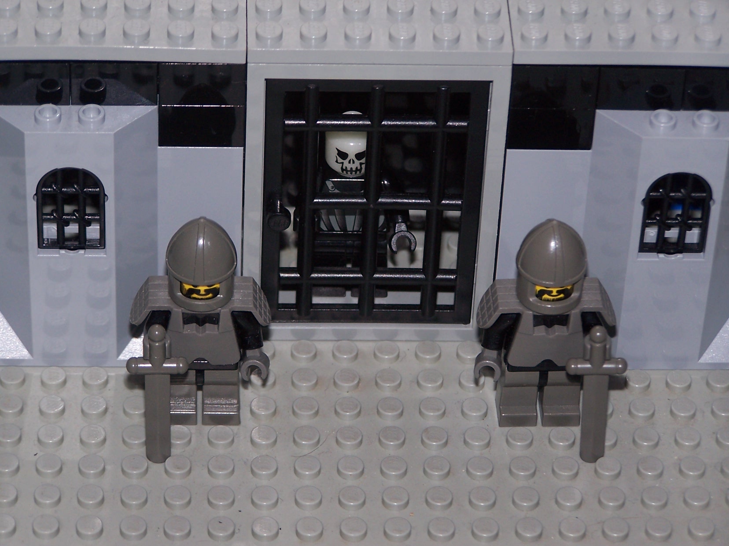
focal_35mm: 139
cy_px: 273
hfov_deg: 14.2
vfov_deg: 10.7
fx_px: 2927
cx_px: 364
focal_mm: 23.1
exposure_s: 1/90
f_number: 3.2
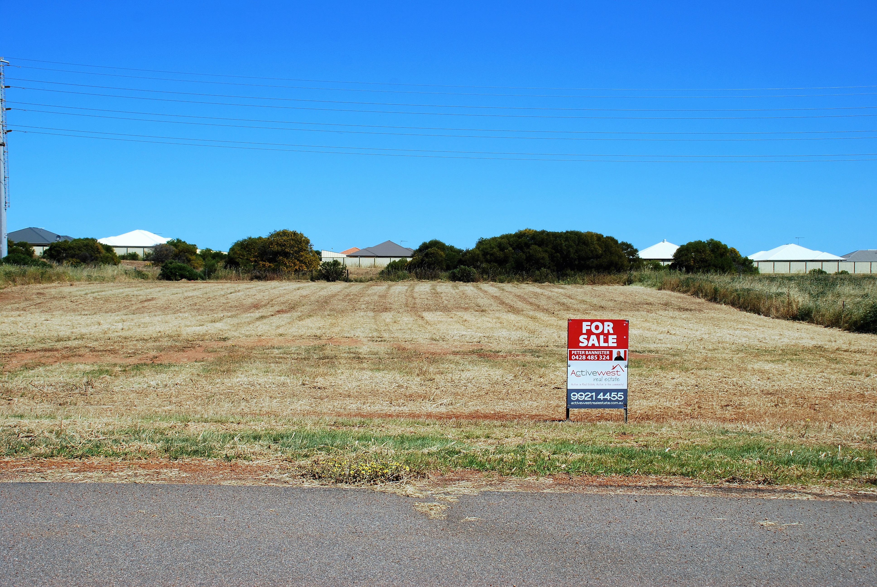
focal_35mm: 42
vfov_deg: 32.0
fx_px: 1024
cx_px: 438
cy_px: 294
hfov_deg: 46.3
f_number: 9
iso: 100
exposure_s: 1/320
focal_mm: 28
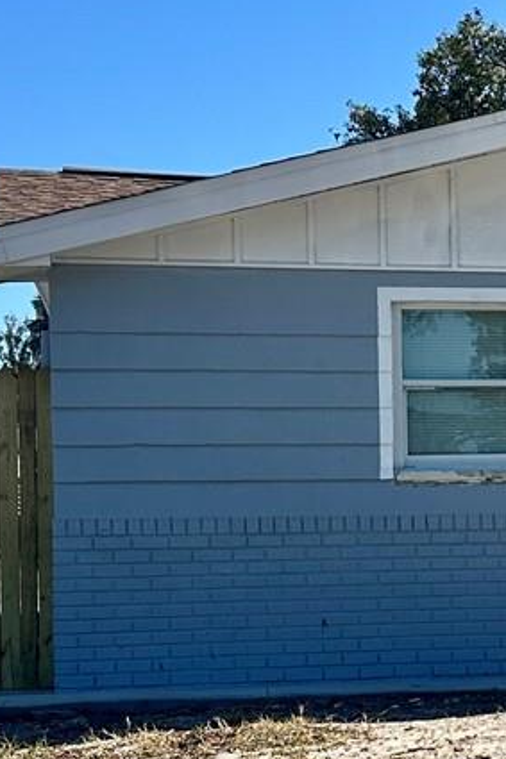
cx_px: 663
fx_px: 1983
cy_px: 509
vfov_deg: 21.6
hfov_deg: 14.0
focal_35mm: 94
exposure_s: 1/4762
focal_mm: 6.86
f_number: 1.78
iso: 80
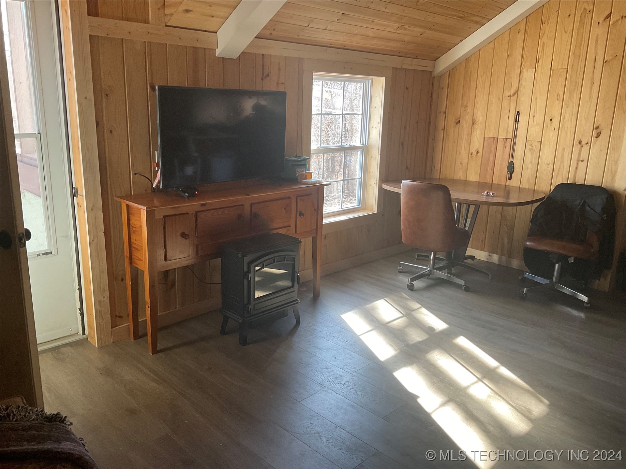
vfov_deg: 48.2
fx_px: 524
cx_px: 313
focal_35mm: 29
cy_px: 234
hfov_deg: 61.7
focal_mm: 3
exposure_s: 1/60
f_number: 1.8
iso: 80
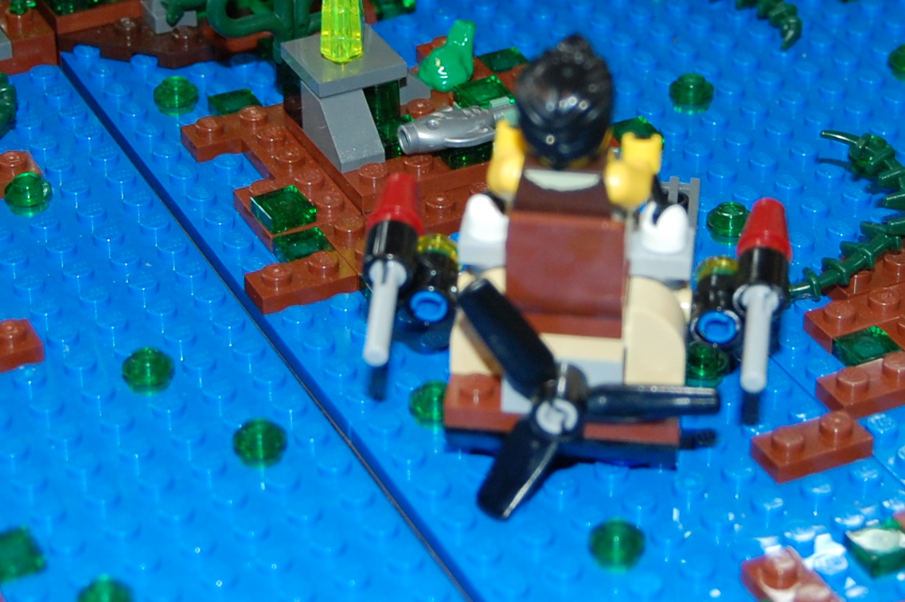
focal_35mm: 119
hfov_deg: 17.2
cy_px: 44
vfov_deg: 11.4
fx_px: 2989
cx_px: 394
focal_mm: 30
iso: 400
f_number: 4.2
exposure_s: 1/60
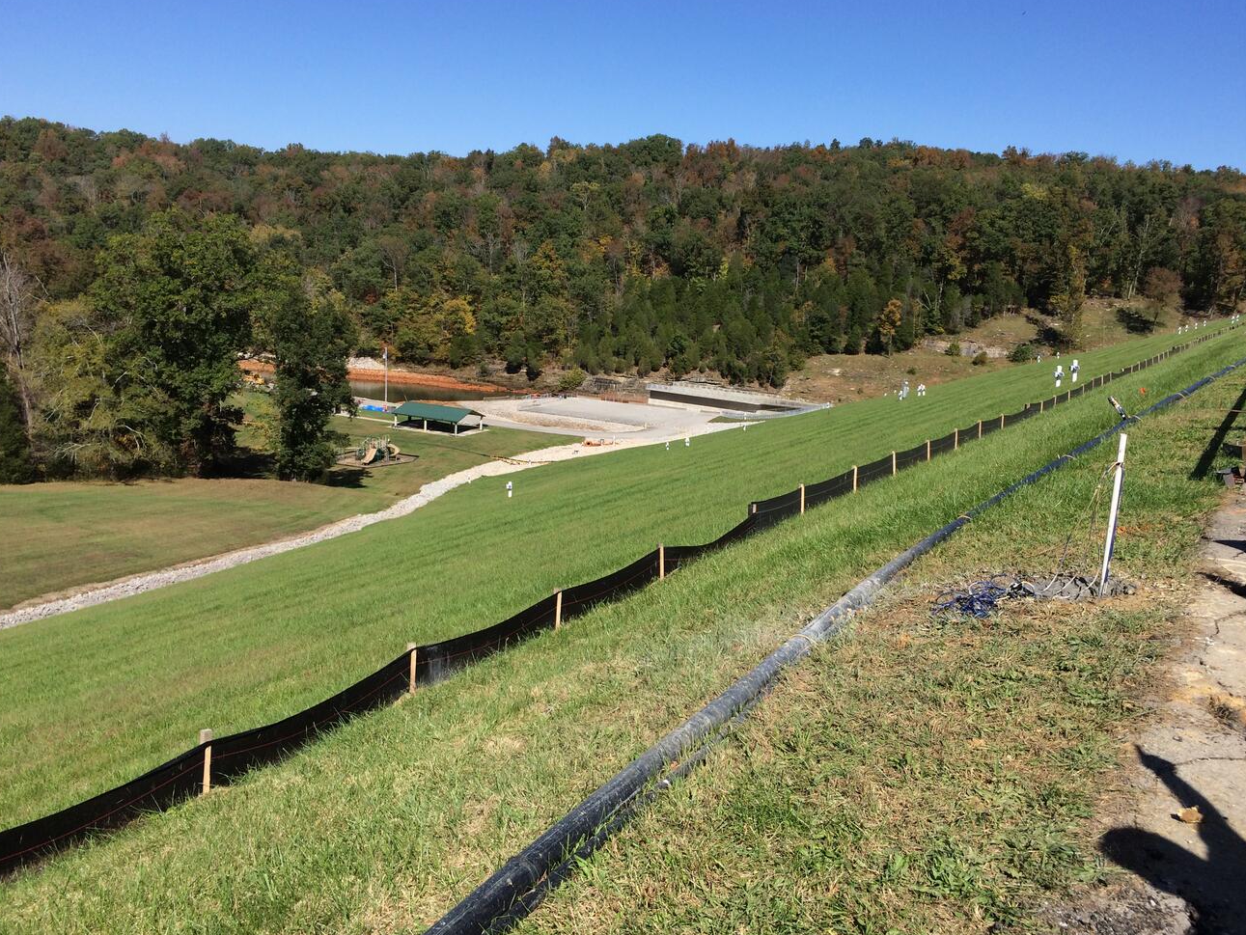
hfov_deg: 59.9
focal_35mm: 30
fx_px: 1080
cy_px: 454
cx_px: 631
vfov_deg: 46.8
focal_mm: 4.15
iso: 32
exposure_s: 1/2283
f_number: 2.2
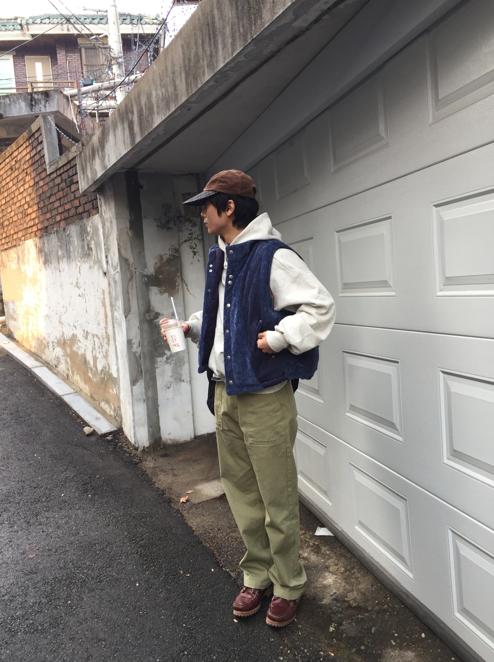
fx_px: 554
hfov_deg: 48.1
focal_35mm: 29
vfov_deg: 61.7
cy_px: 331
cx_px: 247
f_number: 2.2
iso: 40
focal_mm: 4.15
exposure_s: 1/120
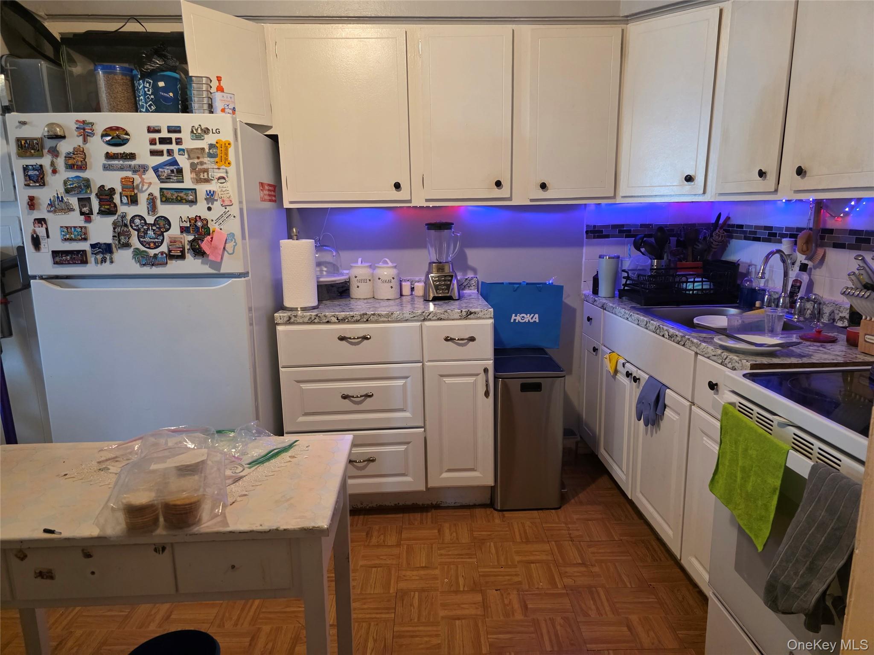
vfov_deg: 58.9
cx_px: 437
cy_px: 328
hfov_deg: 73.9
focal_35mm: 23
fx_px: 581
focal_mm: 6.3
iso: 800
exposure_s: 1/120
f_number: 1.7
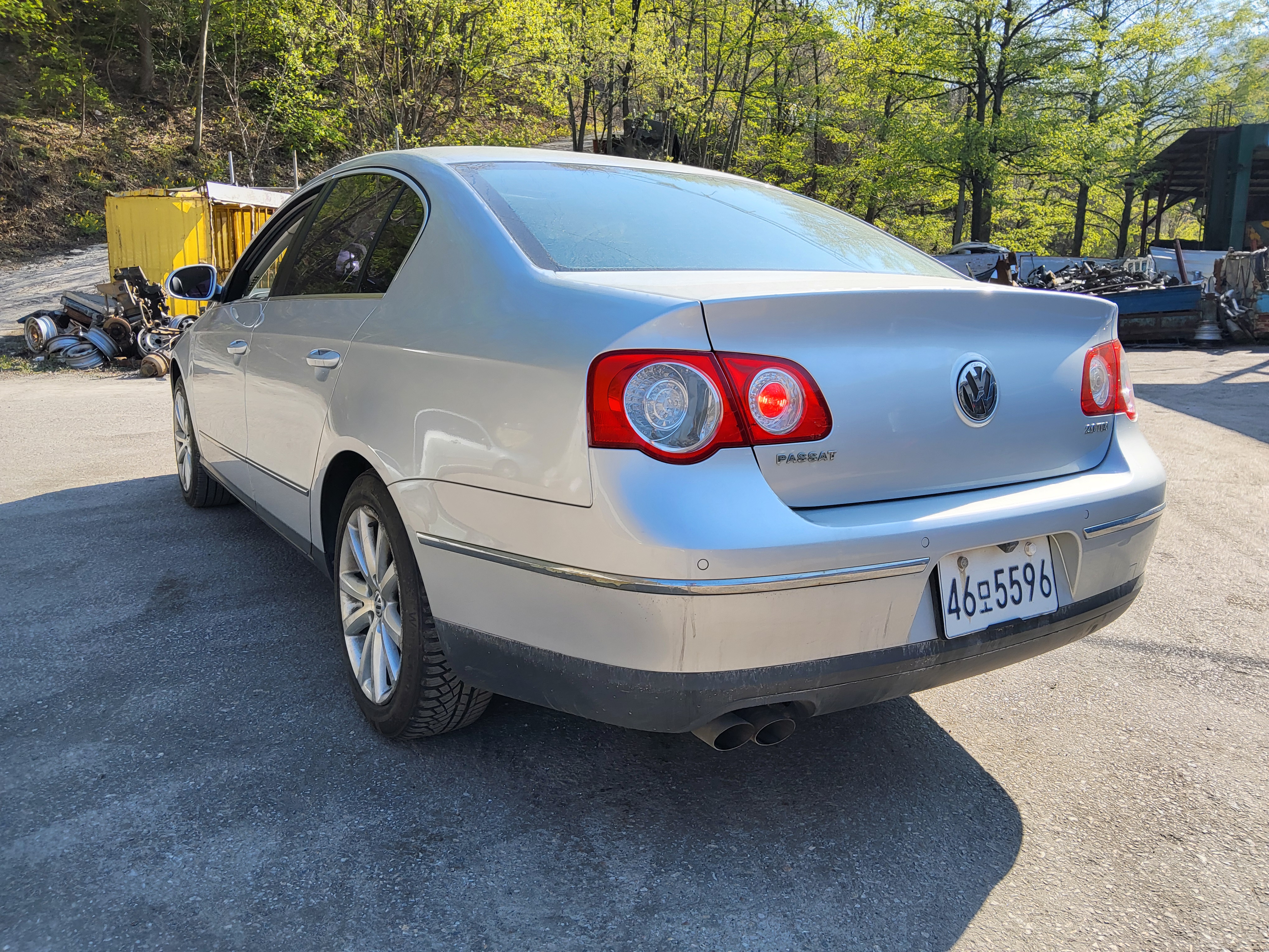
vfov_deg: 53.1
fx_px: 953
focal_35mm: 26
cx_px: 634
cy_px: 476
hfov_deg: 67.3
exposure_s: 1/293
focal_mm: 3.98
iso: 12
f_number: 1.8
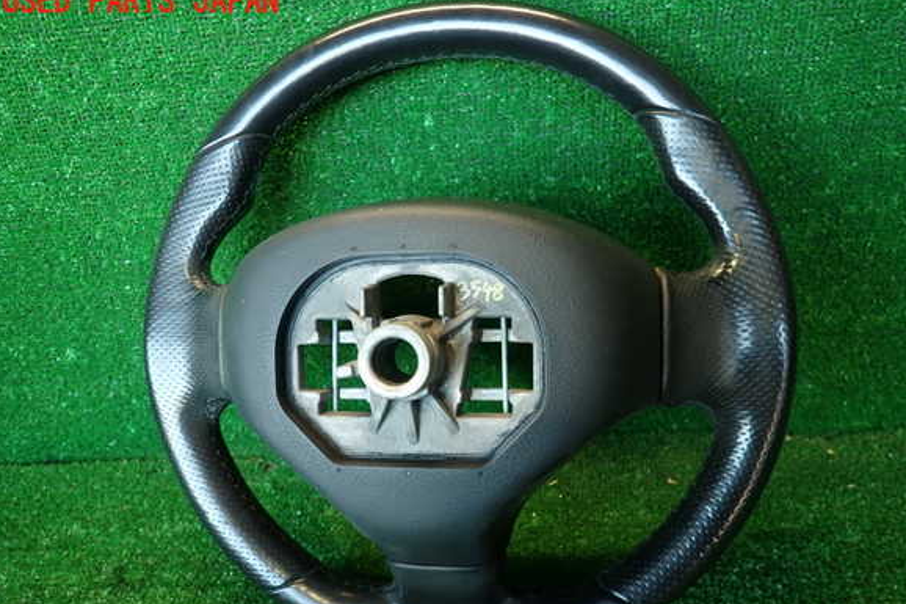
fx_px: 679
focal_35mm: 27
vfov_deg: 47.8
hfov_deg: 67.4
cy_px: 336
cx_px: 464
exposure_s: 1/50
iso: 200
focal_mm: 4.5
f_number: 2
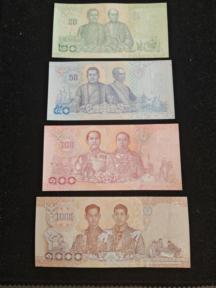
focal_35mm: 25
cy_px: 144
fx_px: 208
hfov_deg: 54.9
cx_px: 108
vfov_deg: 69.4
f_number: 1.9
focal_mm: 5.3
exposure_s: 1/100
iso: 250
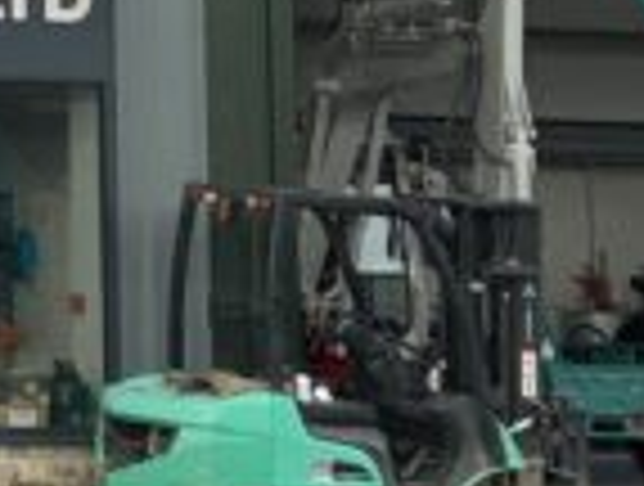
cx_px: -486
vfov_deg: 7.0
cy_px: -464
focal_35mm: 207
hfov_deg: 9.1
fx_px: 3861
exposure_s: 1/568
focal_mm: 3
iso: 16
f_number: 1.8
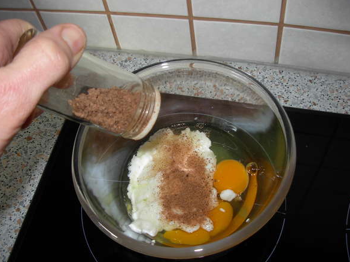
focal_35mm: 39
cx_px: 173
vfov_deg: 36.8
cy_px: 129
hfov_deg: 47.9
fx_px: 394
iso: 79
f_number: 2.9
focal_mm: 6.3
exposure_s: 1/22.6
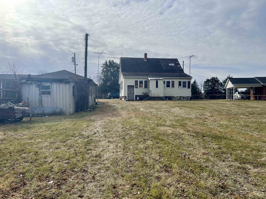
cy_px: 100
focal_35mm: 26
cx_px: 133
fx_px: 200
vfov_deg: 53.1
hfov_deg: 67.3
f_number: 1.6
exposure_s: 1/6897
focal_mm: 5.1
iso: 50
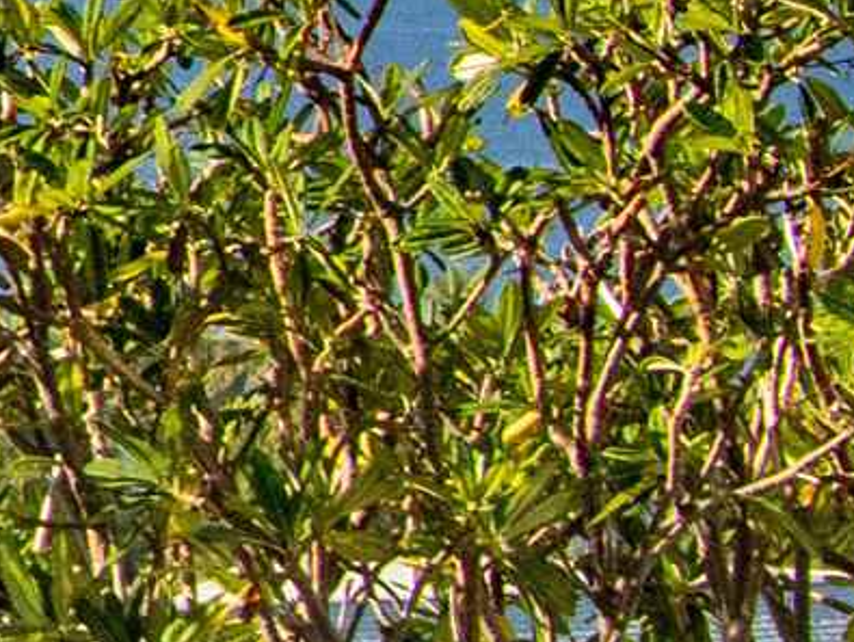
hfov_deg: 1.9
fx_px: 25706
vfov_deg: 1.4
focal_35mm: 1041
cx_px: -1819
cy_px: 63
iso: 800
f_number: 8
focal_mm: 67
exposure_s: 1/500
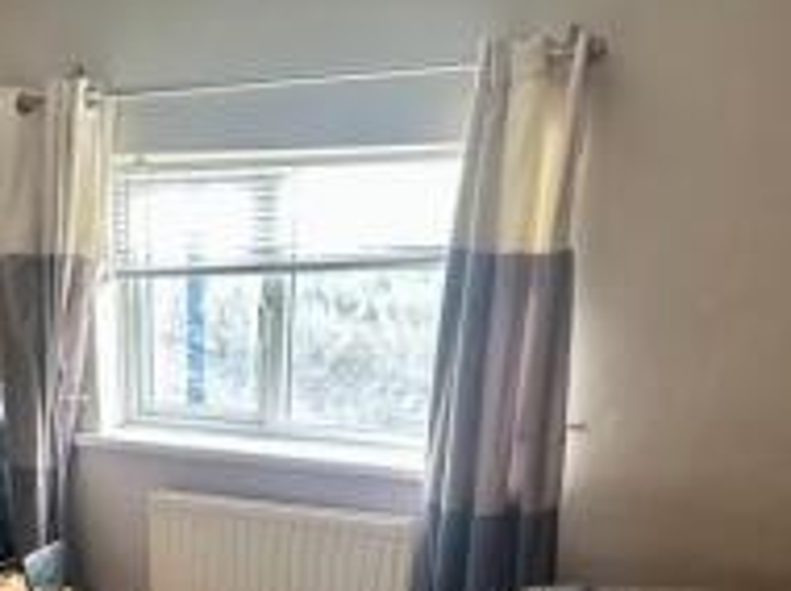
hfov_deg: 42.7
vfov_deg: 28.6
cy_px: 730
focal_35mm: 43
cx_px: 206
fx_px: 981
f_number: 2.2
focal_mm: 2.22
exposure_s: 1/99
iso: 200
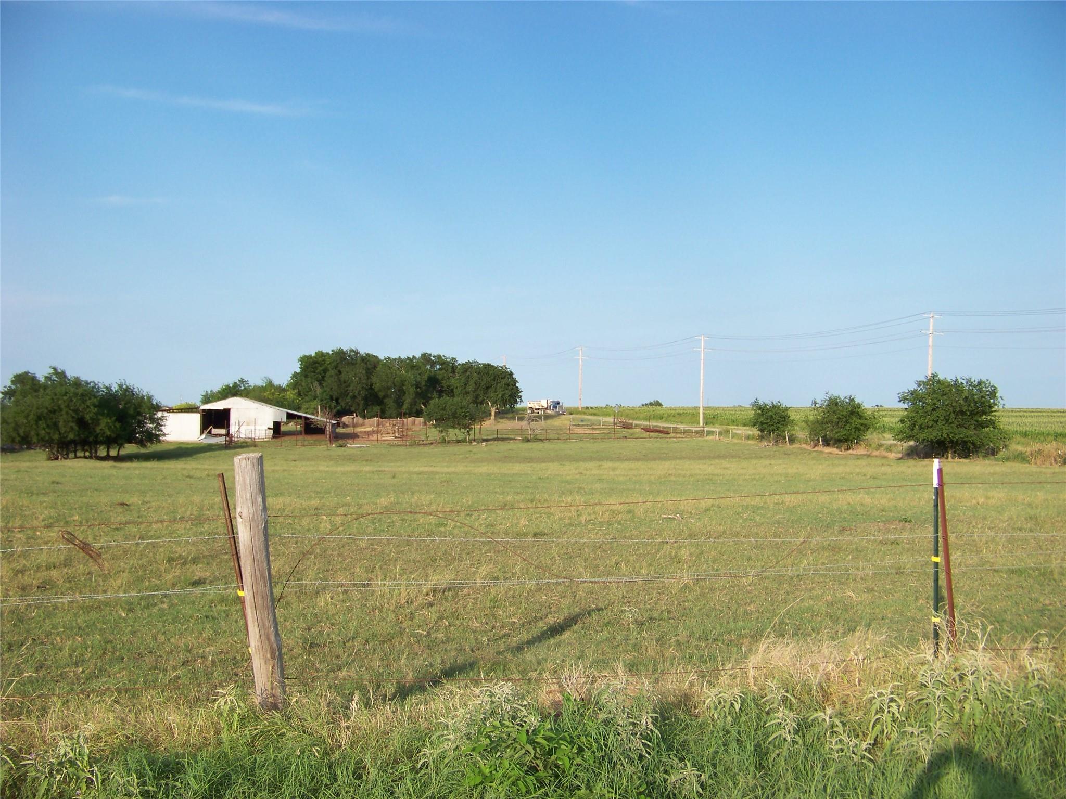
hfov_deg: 51.4
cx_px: 533
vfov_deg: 39.7
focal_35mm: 36
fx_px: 1109
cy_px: 400
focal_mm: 5.85
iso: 64
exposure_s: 1/640
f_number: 2.8
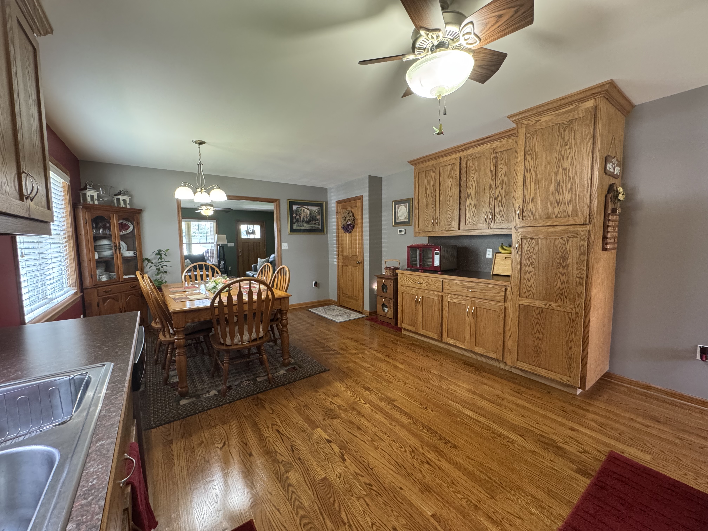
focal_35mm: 14
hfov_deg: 102.1
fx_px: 286
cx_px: 354
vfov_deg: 85.7
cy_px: 266
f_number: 2.2
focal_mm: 2.22
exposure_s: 1/60
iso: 400
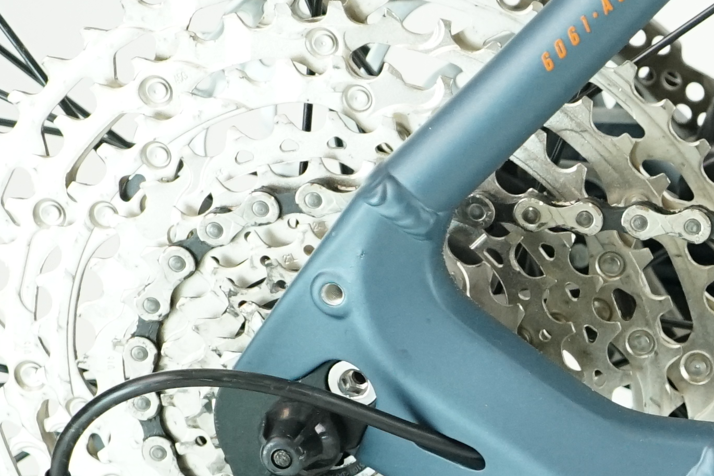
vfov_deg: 8.4
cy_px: 519
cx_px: 1441
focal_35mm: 162
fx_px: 3213
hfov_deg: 11.4
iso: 2500
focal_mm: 37
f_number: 5.6
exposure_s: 1/200
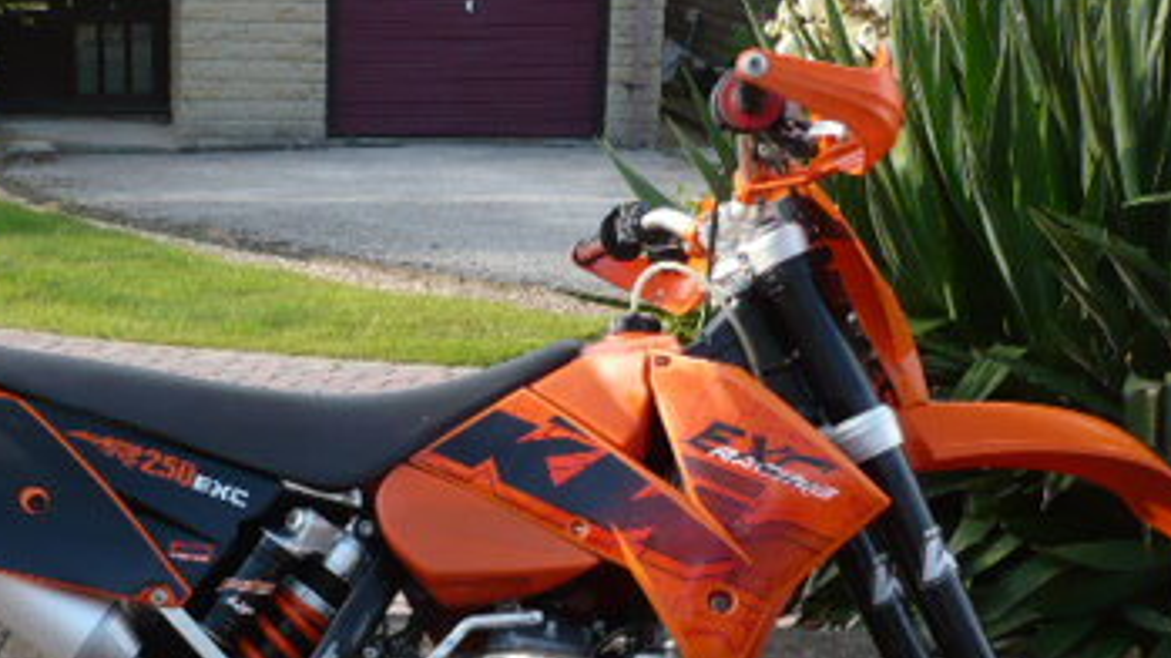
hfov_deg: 30.0
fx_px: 2173
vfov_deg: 17.0
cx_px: 436
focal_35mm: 70
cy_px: 604
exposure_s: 1/160
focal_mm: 5.8
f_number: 2.8
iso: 100
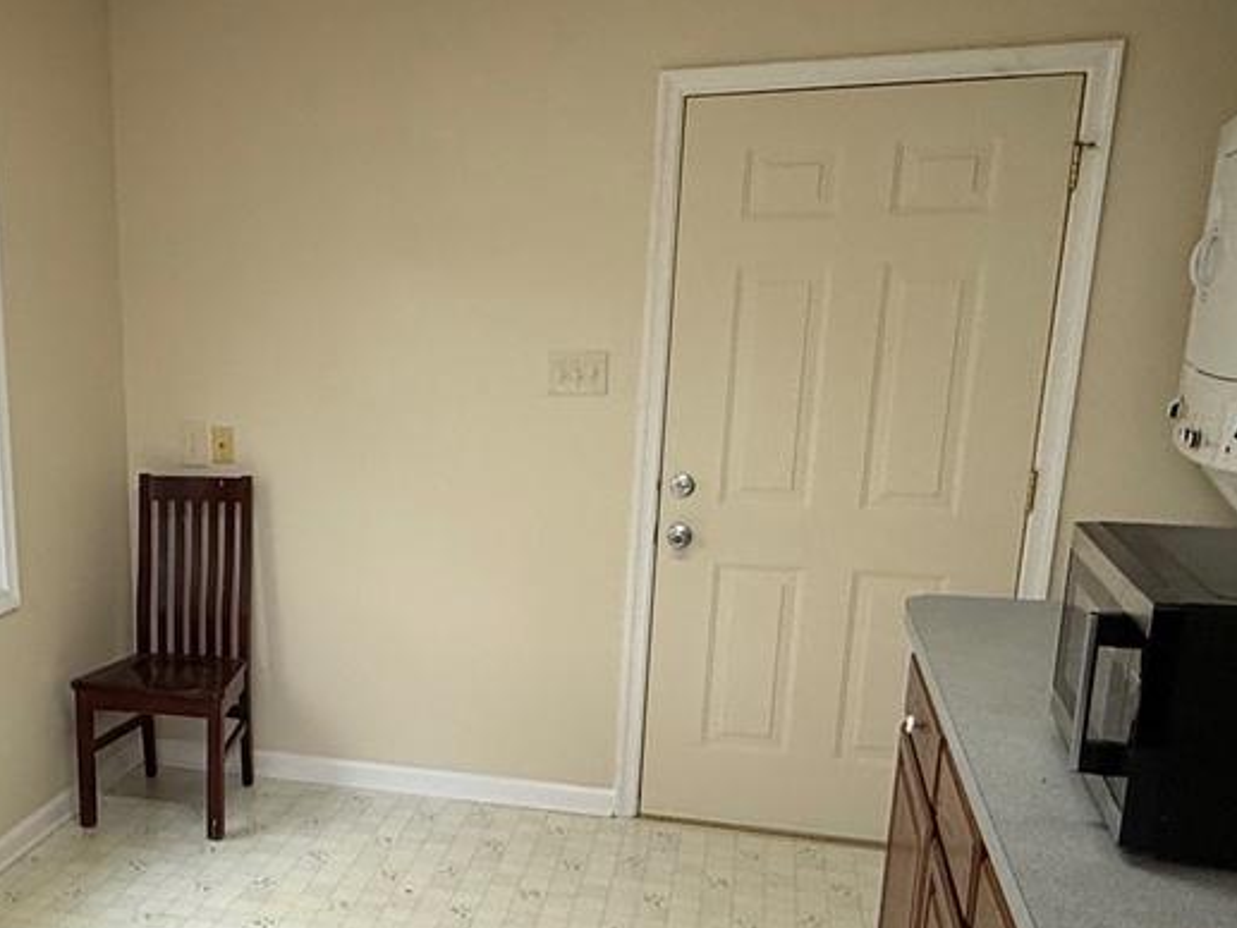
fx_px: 1394
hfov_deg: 45.1
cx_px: 223
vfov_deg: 36.4
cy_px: 634
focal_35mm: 39
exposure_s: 1/120
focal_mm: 2.22
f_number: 2.2
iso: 250
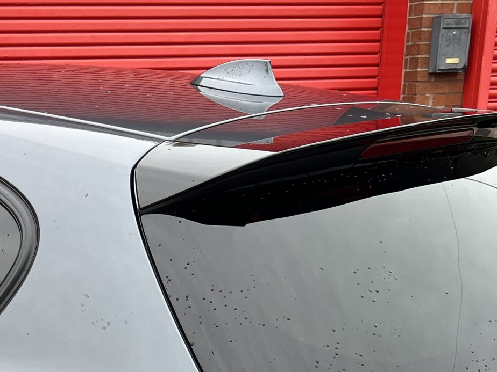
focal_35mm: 72
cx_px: 38
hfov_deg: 26.0
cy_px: 478
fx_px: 1034
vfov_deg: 19.0
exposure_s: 1/372
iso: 50
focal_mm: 5.7
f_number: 1.5
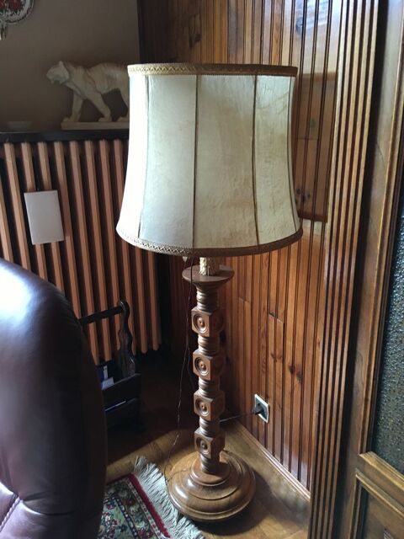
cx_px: 202
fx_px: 451
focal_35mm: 29
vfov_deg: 61.7
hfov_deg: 48.2
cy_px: 270
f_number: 2.2
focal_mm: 4.15
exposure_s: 1/20
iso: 200
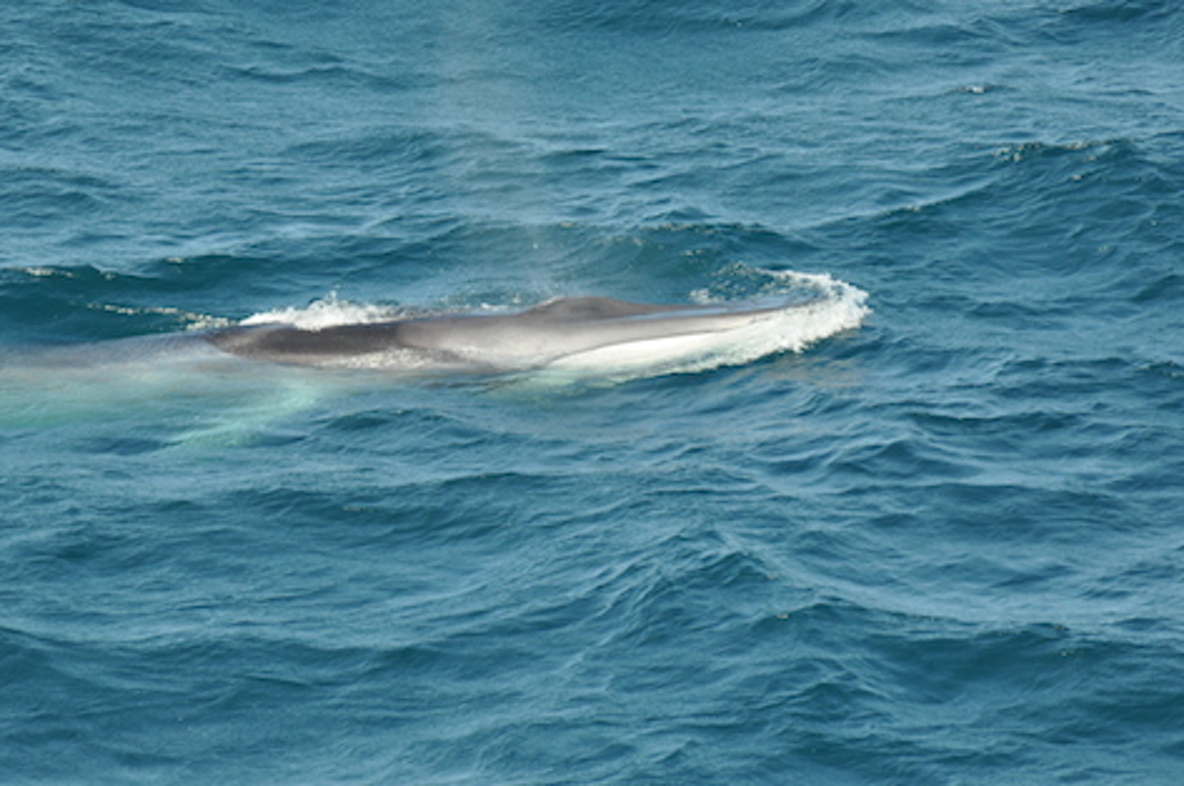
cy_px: 277
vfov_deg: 2.3
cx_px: 523
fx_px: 20002
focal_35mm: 609
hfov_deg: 3.4
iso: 280
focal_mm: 300
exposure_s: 1/500
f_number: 5.6
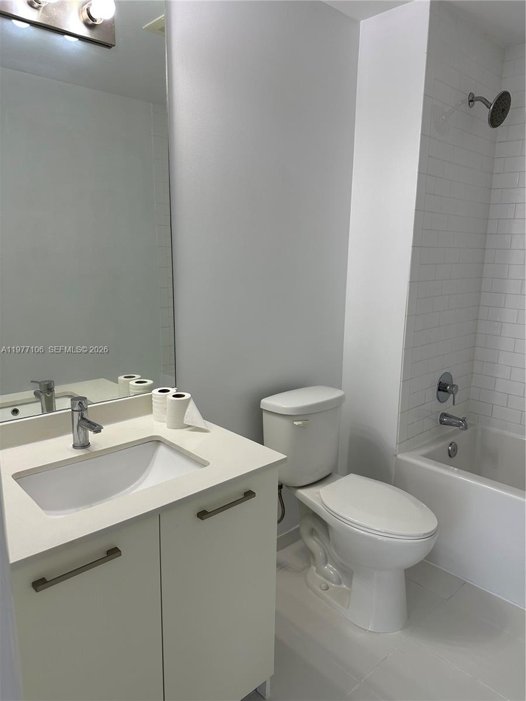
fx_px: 486
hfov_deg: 56.8
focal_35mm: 24
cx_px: 263
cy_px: 350
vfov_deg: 71.6
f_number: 1.78
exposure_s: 1/121
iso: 80
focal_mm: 6.86
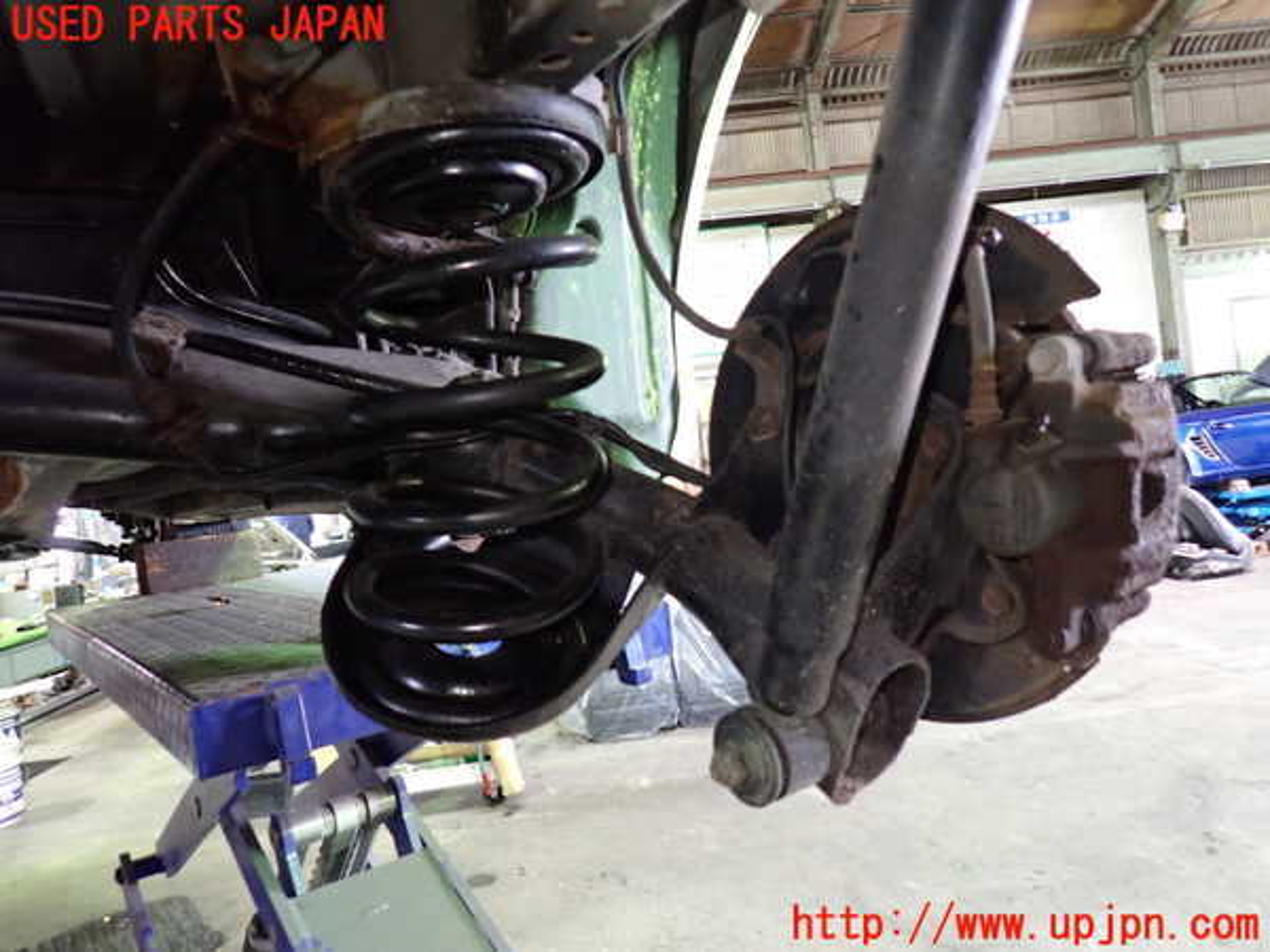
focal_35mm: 25
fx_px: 917
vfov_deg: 54.9
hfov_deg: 69.4
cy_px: 476
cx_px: 635
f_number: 2
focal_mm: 4.5
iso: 800
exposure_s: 1/25
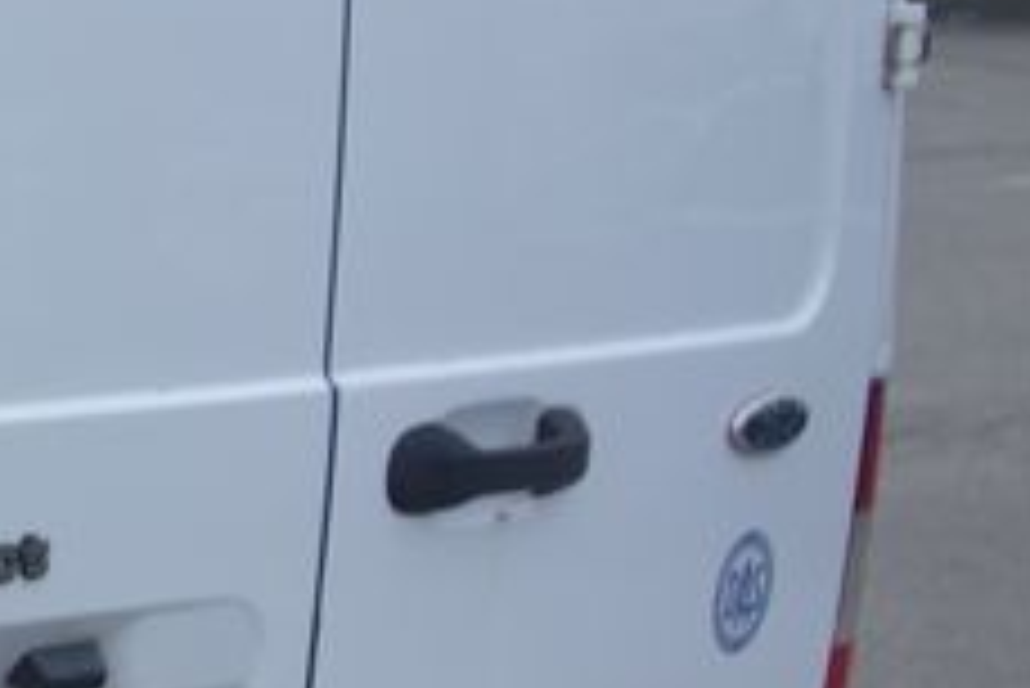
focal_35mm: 125
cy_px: 474
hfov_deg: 14.6
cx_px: -742
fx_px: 3579
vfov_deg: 11.0
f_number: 2.2
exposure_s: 1/100
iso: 125
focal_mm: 10.4
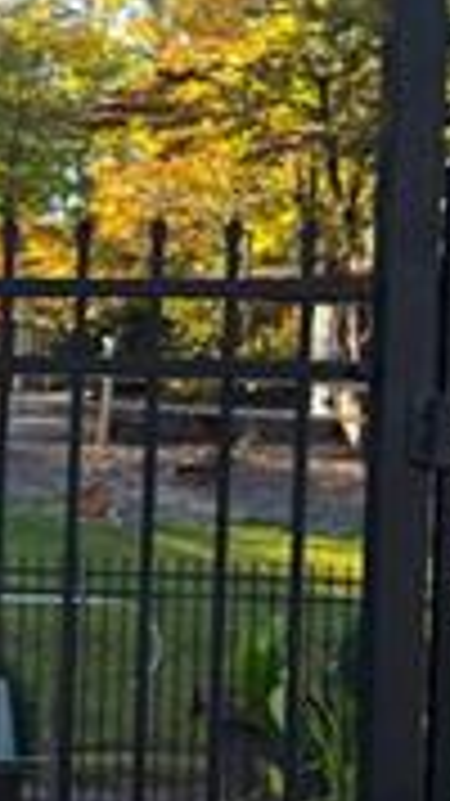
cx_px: -742
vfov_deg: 19.7
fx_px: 2293
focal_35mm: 108
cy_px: 594
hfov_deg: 9.5
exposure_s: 1/1252
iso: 80
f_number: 1.7
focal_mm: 6.3
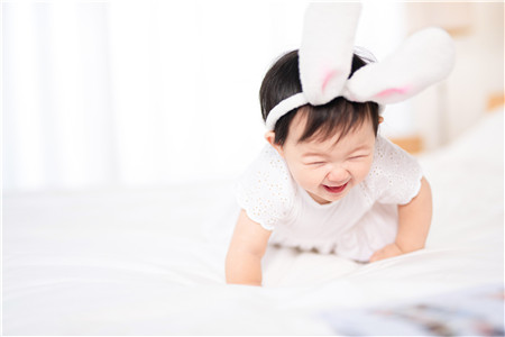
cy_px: 168
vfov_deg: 27.0
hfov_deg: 39.6
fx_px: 701
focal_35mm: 50
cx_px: 252
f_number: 1.4
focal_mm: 50
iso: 200
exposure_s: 1/1250
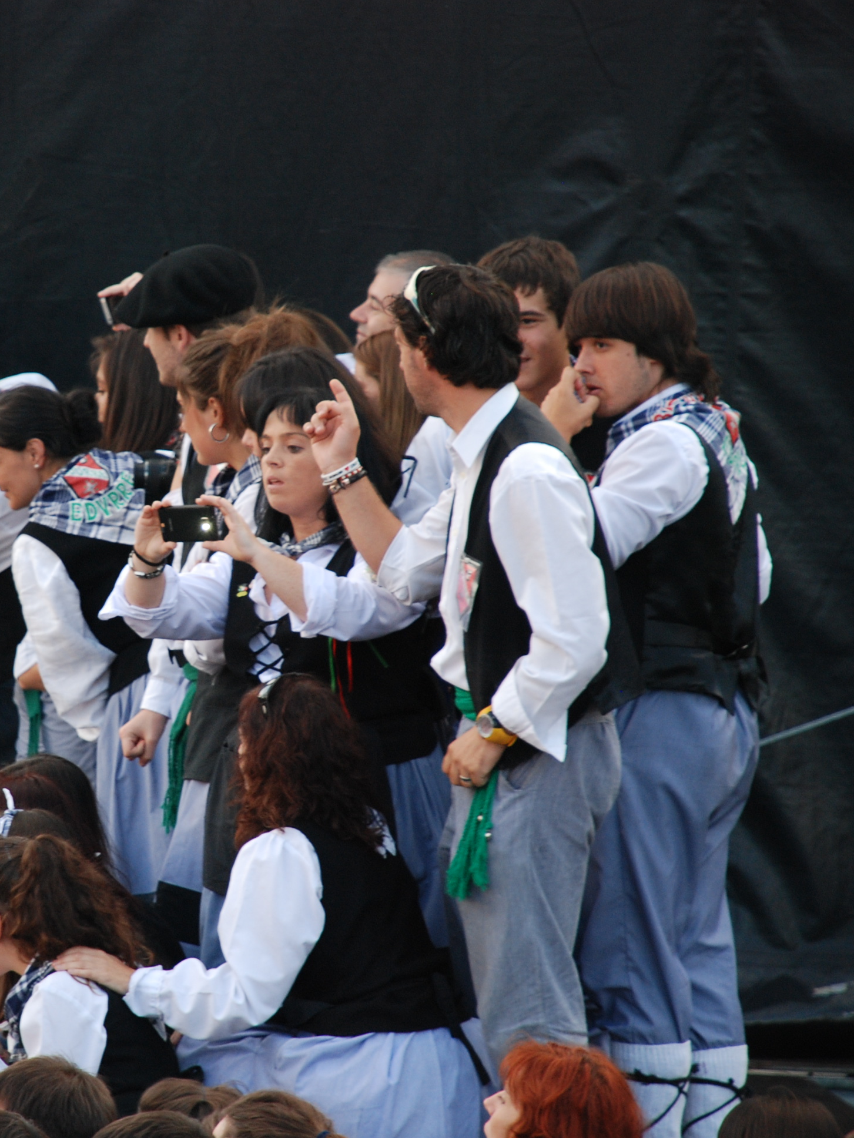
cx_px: 103
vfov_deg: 6.8
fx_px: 9595
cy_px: 569
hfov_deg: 5.1
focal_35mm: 292
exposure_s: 1/80
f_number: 5.6
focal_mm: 135
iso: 400
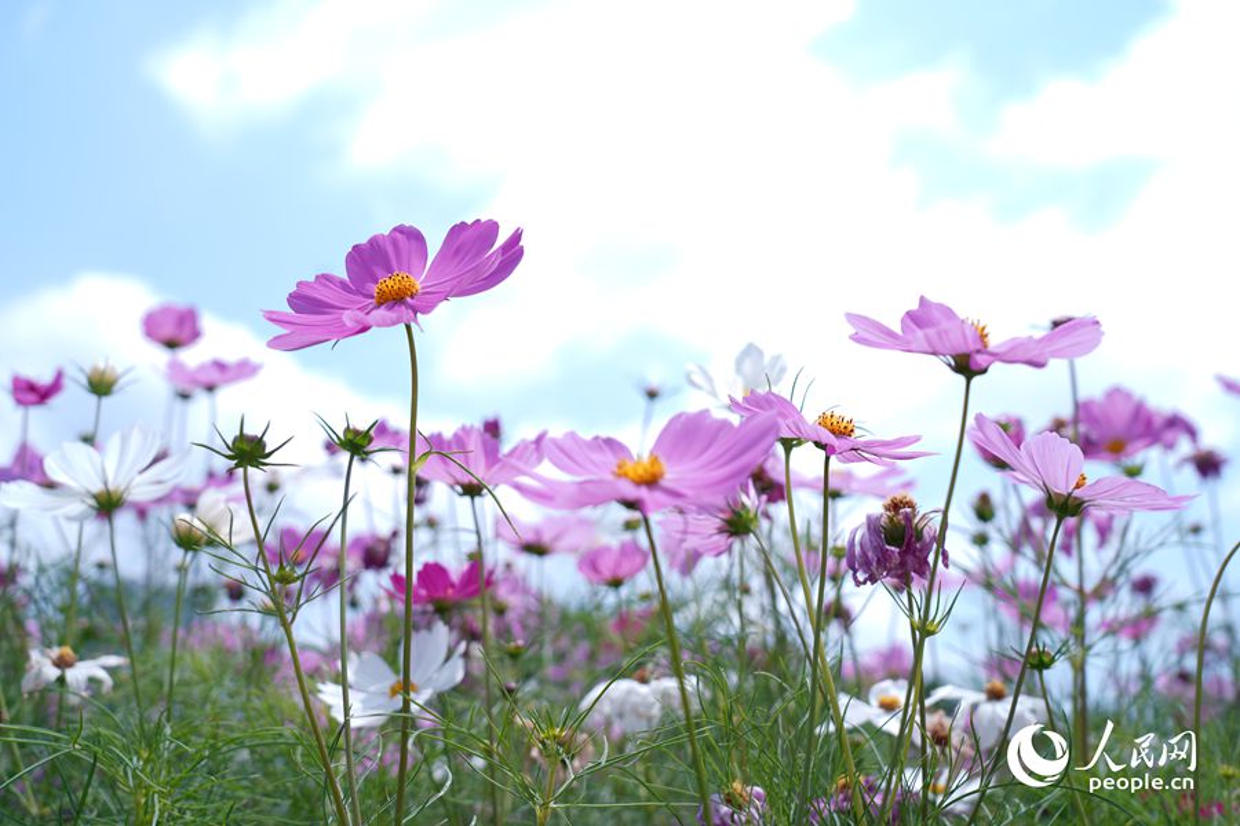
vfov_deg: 29.2
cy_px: 413
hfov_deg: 42.7
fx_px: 1584
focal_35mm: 46
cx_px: 620
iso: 50
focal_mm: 46
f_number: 5.6
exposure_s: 1/250
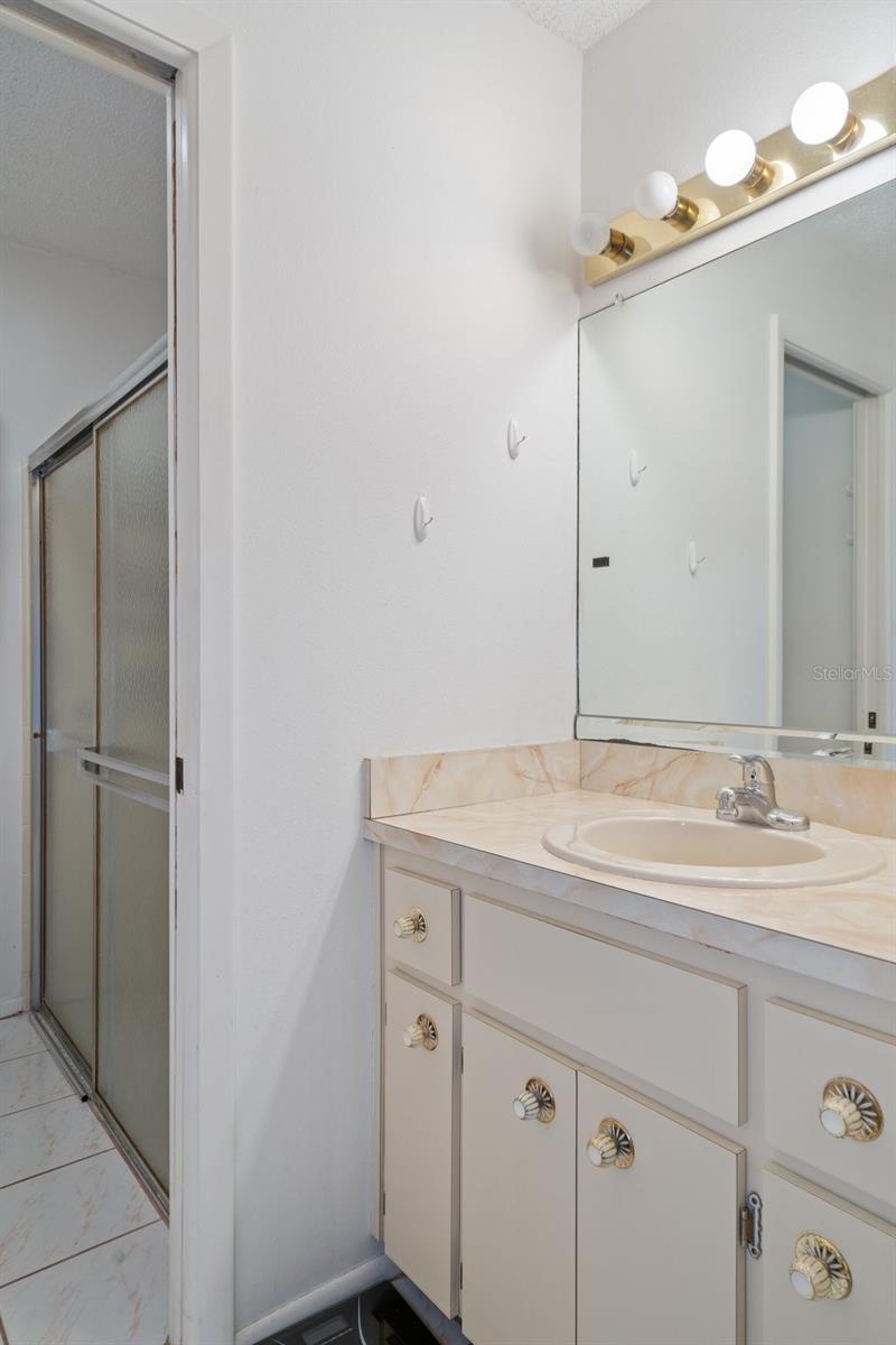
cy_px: 672
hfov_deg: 59.5
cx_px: 448
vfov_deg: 81.2
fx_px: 784
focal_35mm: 21
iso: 320
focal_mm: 21
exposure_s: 1.3
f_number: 9
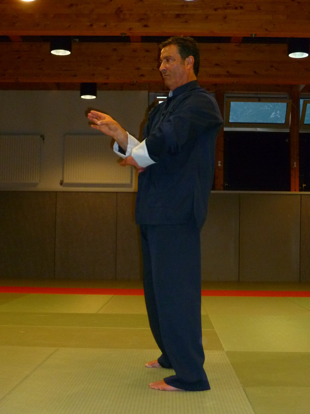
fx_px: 704
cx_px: 155
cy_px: 207
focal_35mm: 59
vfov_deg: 32.7
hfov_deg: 24.8
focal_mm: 10.5
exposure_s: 1/40
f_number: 4
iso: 400
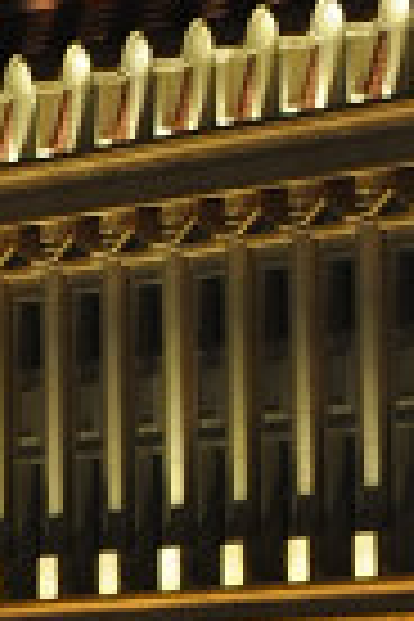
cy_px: -477
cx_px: 428
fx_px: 10936
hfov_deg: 2.2
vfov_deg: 3.2
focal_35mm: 634
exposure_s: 1/10
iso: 800
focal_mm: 78
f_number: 5.6
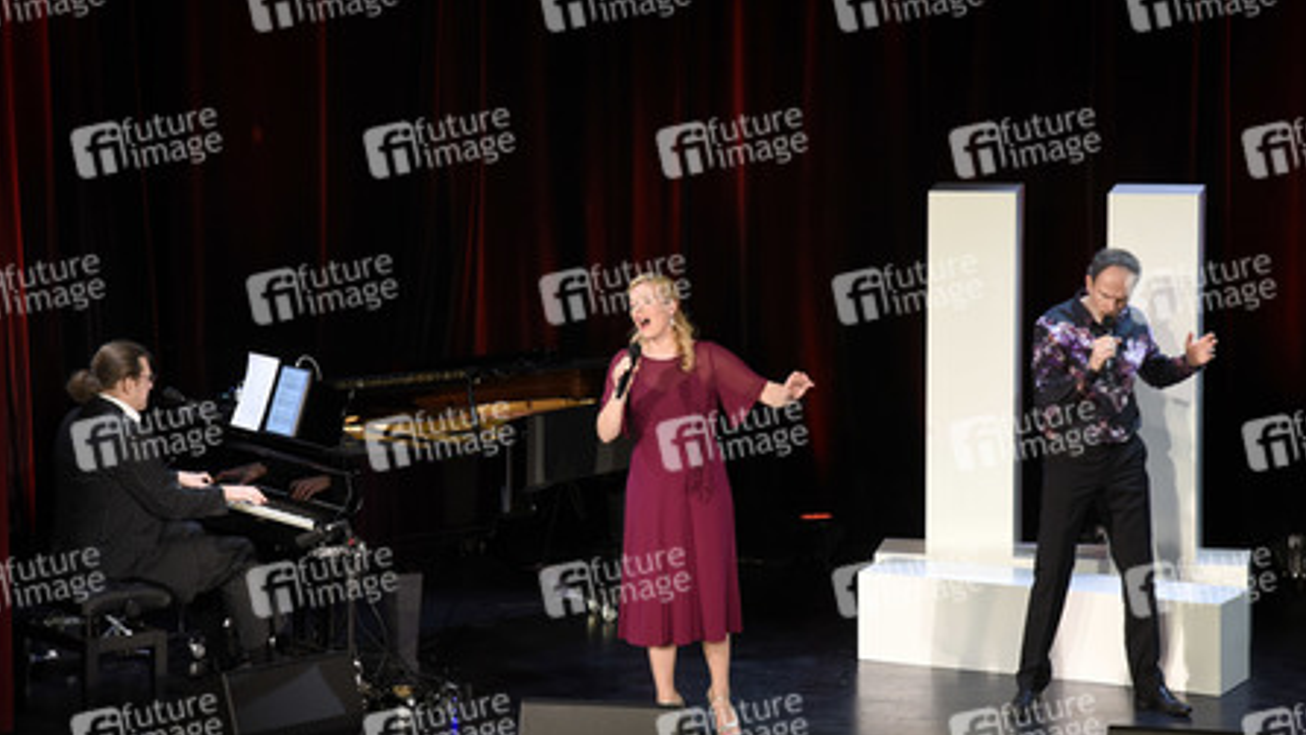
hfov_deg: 16.9
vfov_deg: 9.6
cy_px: 363
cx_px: 654
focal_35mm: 127
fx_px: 4399
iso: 1000
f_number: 6.3
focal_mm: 120
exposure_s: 1/60
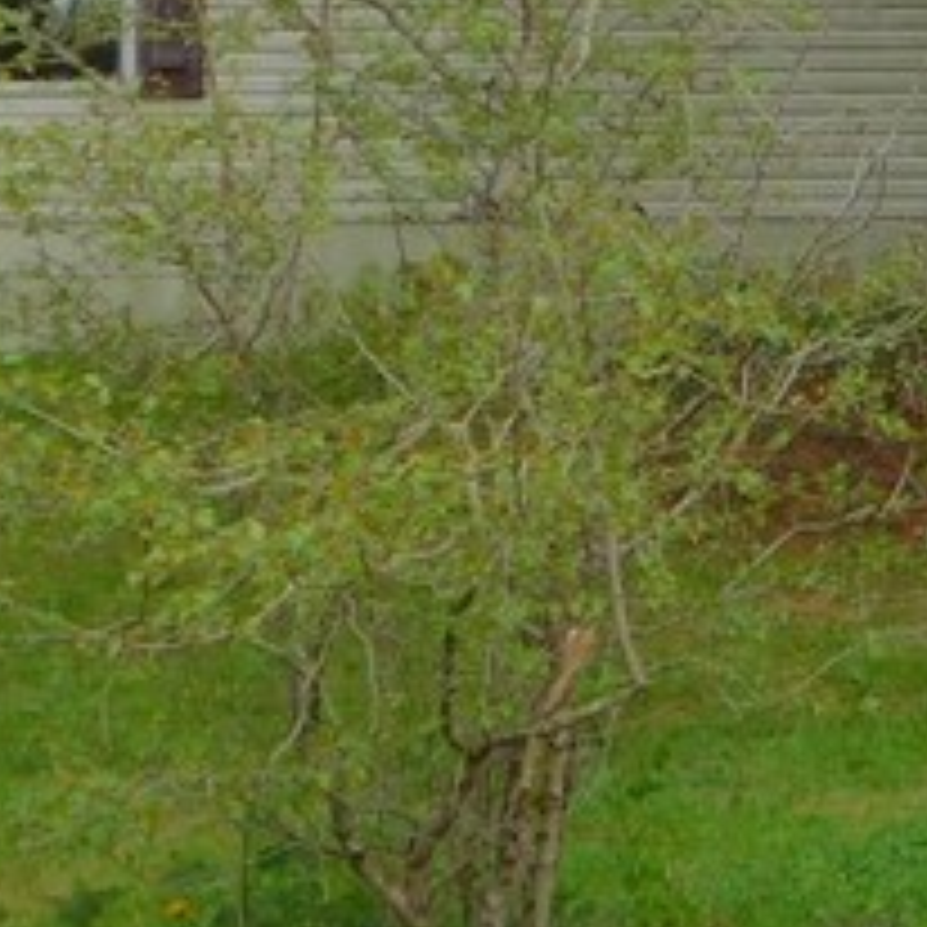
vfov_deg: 11.0
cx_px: 1440
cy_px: 212
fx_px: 4787
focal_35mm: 158
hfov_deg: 10.6
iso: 125
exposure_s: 1/160
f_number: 3.5
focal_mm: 6.3
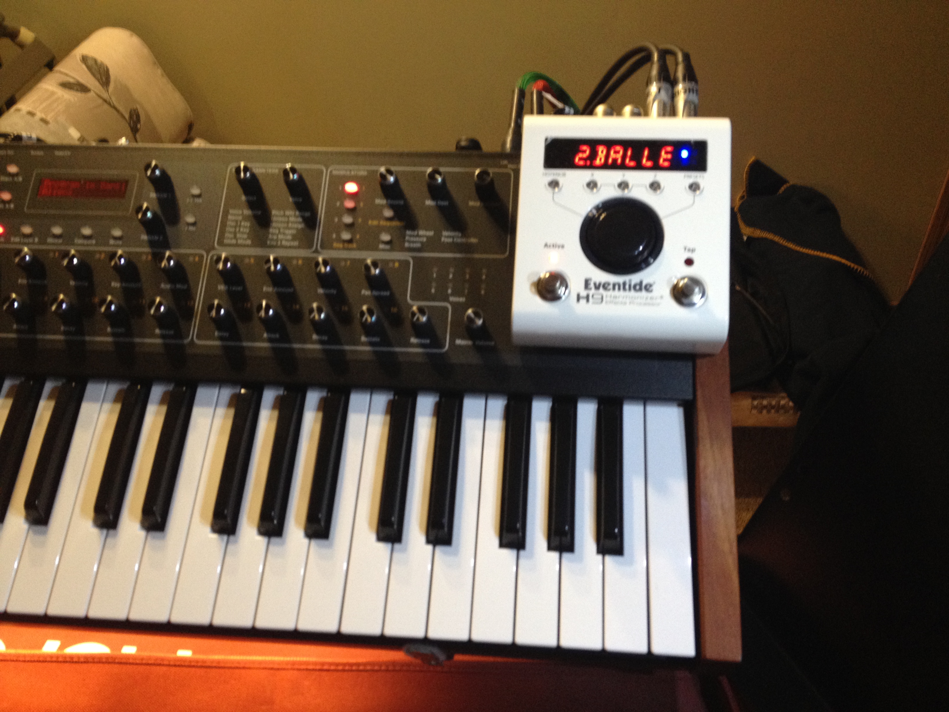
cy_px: 356
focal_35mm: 35
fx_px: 960
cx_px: 474
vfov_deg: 40.7
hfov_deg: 52.6
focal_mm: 4.28
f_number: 2.4
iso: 200
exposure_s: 1/20
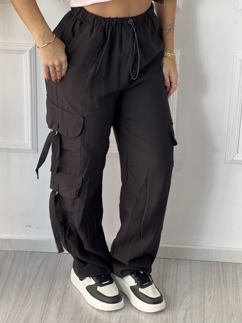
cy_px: 165
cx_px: 121
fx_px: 745
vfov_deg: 24.4
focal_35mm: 80
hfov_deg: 18.4
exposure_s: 1/120
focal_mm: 9
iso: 125
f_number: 2.8
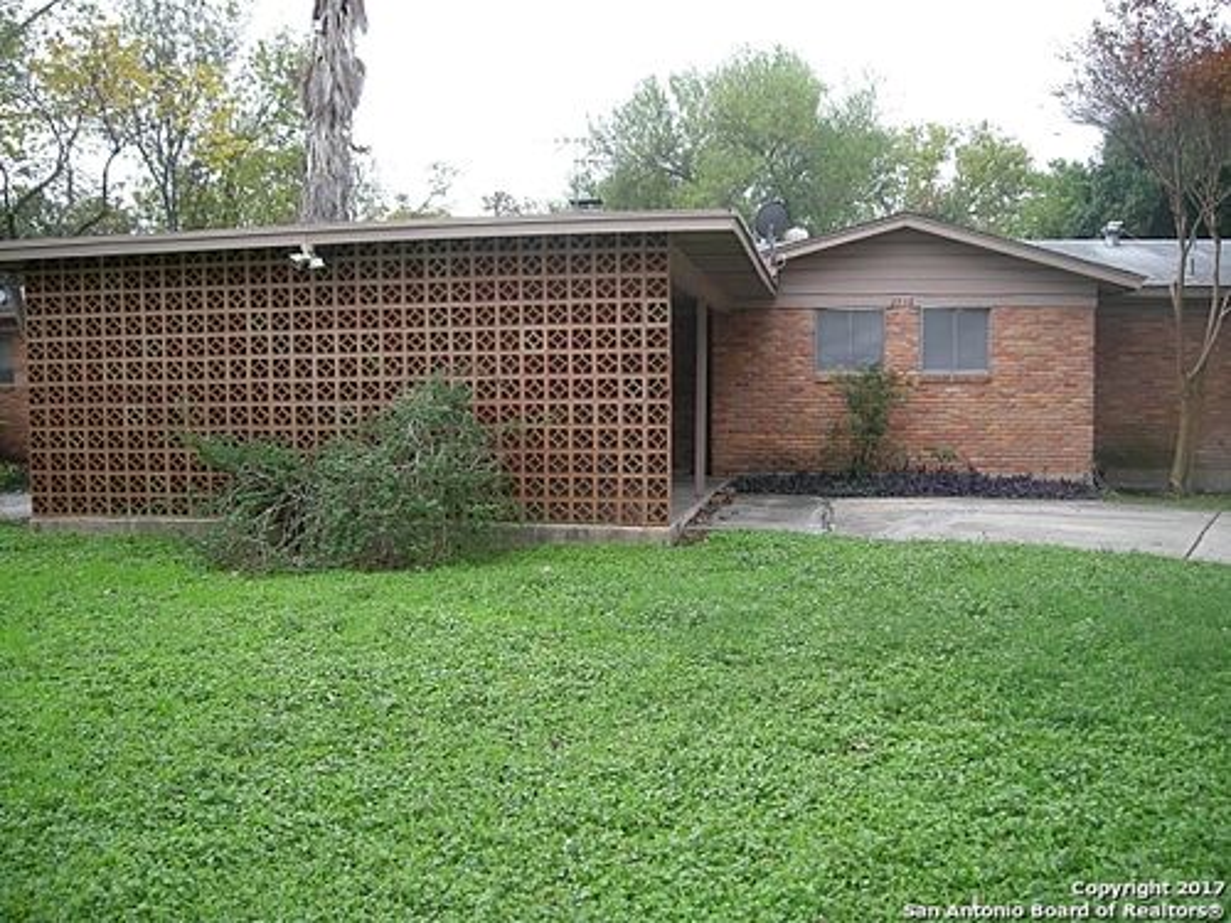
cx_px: 616
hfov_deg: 52.6
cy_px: 462
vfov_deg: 40.7
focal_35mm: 35
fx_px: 1245
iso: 50
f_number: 2.8
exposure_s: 1/176
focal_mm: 5.7
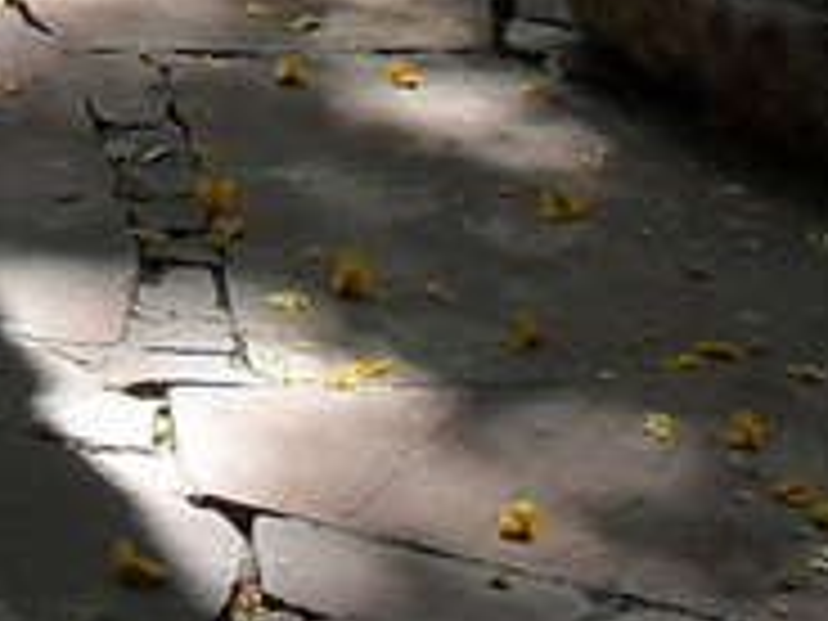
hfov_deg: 7.8
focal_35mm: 243
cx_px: -796
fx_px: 5812
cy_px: -1026
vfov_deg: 5.8
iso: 100
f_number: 3.2
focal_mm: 6.3
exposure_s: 1/180
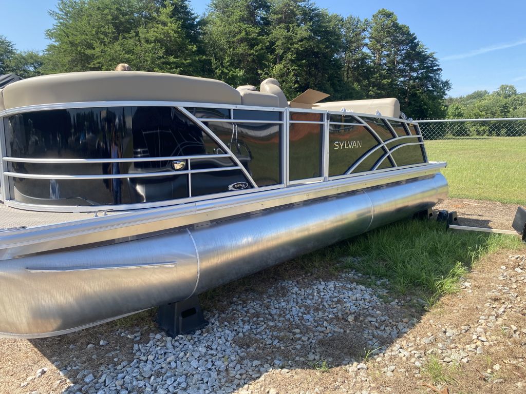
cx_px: 263
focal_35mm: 26
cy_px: 197
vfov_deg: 53.1
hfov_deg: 67.3
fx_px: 395
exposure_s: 1/898
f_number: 1.8
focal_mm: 4.25
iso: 32
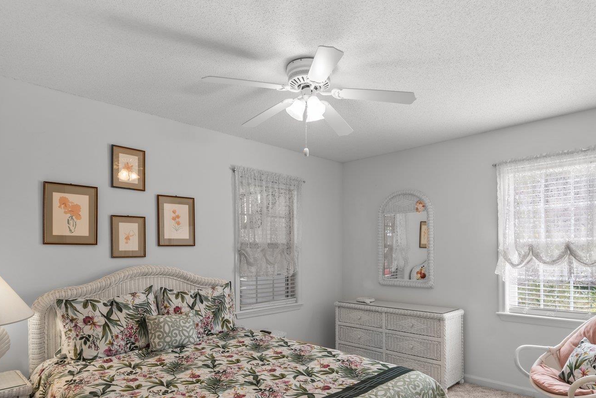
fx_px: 364
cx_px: 320
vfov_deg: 56.2
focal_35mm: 22
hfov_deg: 78.5
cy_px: 259
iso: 100
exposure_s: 1/3
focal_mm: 14
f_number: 8
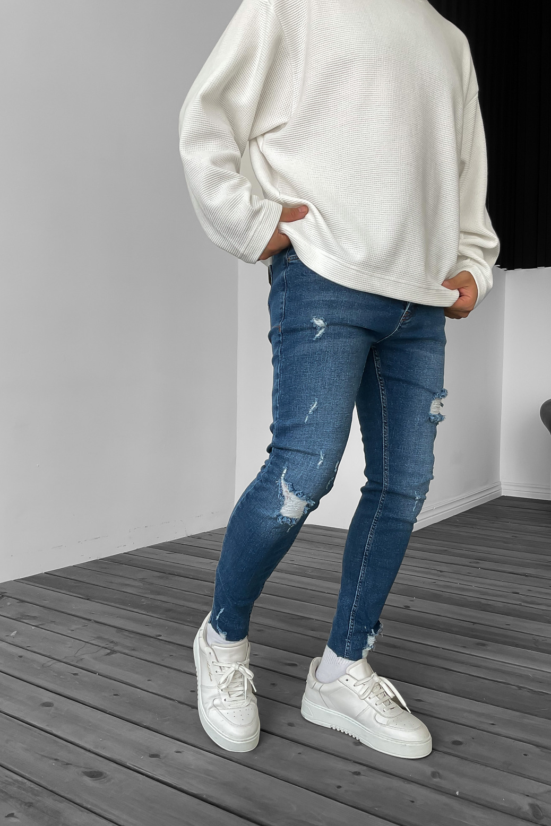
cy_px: 418
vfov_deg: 60.3
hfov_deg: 42.2
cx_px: 313
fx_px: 712
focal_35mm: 31
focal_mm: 3
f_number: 1.8
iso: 20
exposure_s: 1/120
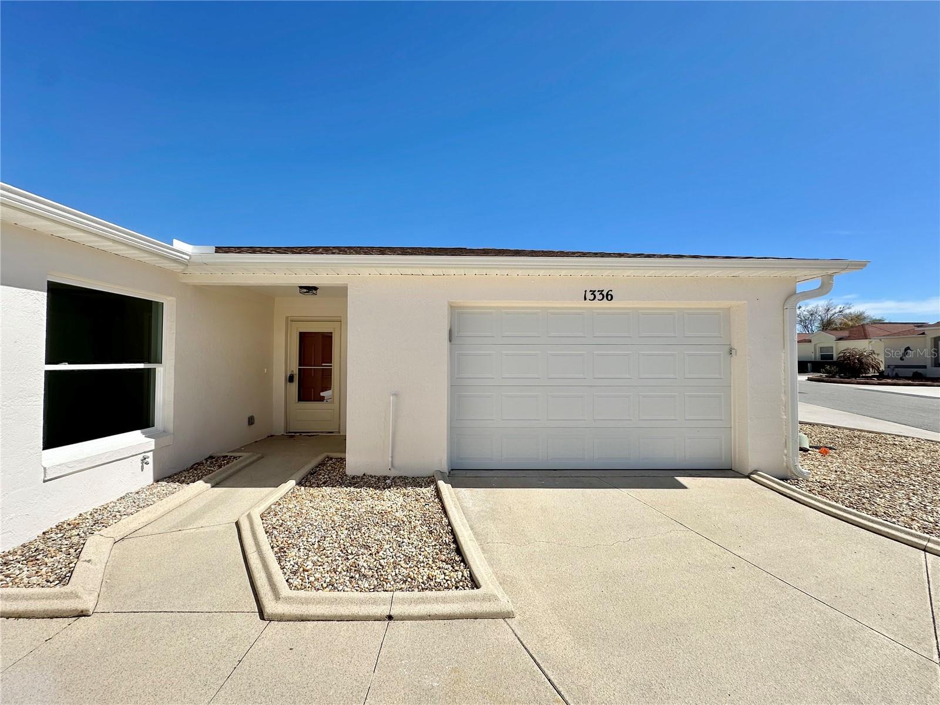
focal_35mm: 14
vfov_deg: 85.7
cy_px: 352
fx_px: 380
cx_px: 470
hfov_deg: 102.1
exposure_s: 1/2959
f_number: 2.2
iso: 50
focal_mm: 2.22
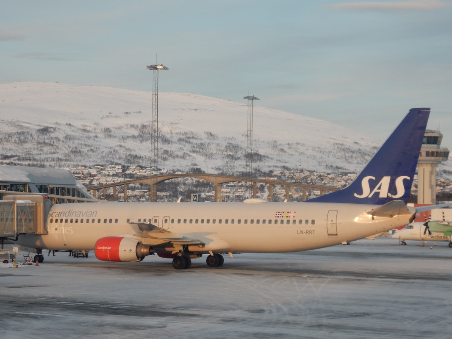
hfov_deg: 19.8
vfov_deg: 14.9
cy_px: 170
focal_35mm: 99
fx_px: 1293
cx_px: 226
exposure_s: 1/250
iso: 180
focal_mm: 17.6
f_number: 5.3
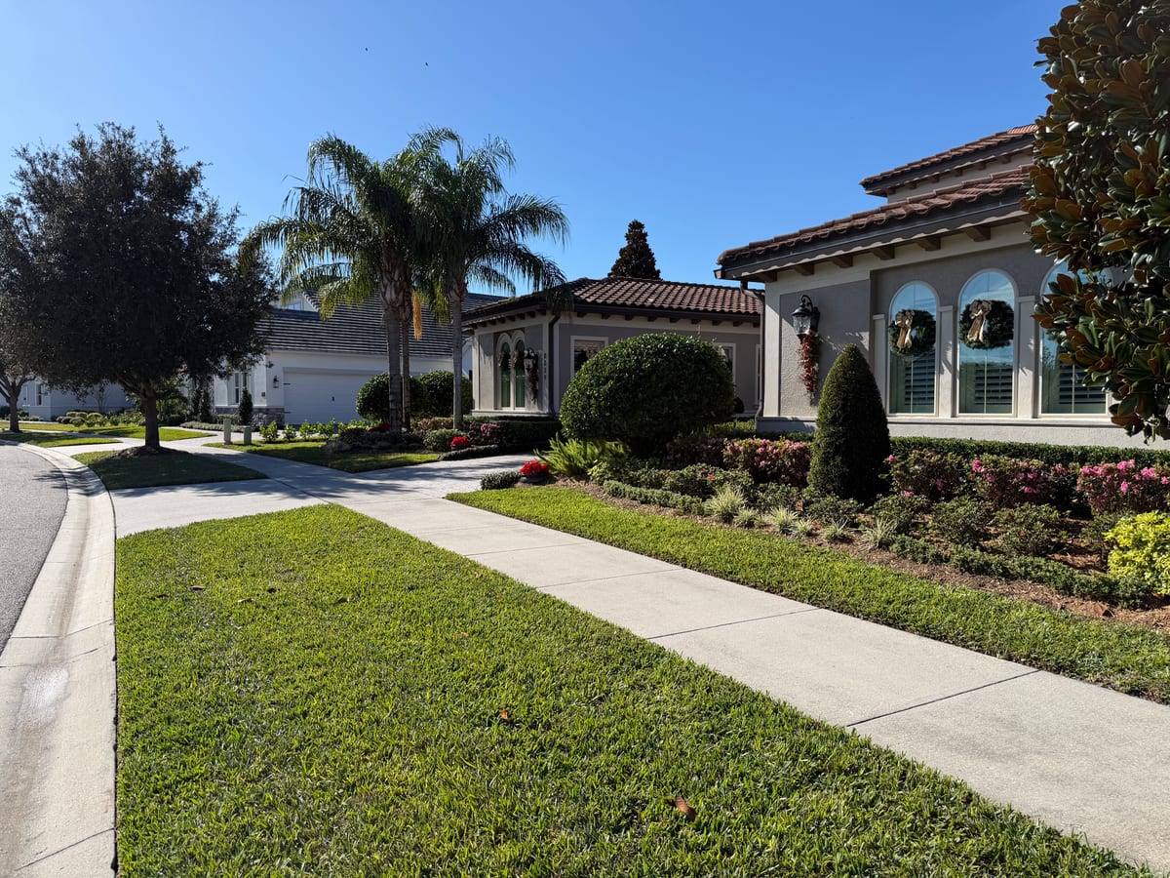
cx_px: 585
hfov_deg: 71.6
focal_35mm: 24
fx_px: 811
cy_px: 439
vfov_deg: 56.8
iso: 80
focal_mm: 6.76
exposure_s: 1/4405
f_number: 1.78
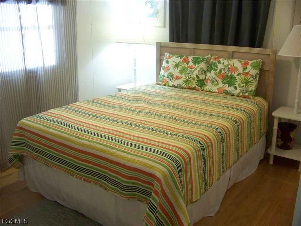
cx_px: 150
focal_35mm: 36
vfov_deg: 39.7
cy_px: 113
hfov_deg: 51.4
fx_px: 313
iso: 400
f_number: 2.8
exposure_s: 1/30
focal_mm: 5.85
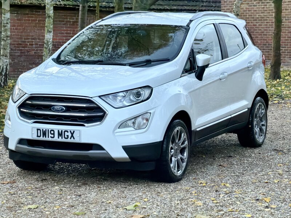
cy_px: 109
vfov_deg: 14.8
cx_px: 146
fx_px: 841
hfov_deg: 19.6
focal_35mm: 100
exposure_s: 1/41
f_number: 2.8
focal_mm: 16.89
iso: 640
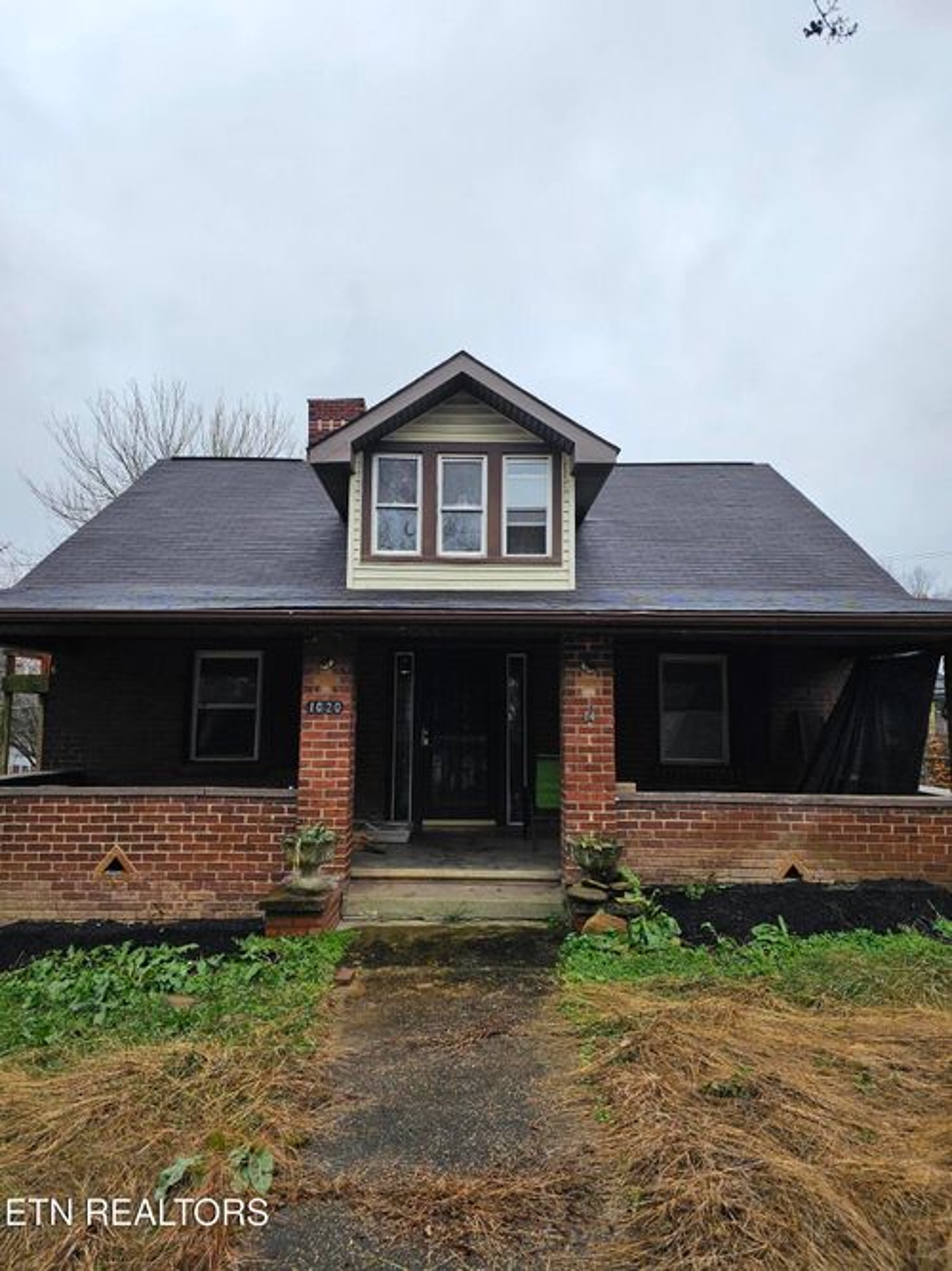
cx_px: 476
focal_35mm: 23
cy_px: 636
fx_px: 844
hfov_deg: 58.9
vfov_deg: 73.9
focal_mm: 6.3
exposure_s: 1/252
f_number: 1.7
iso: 16
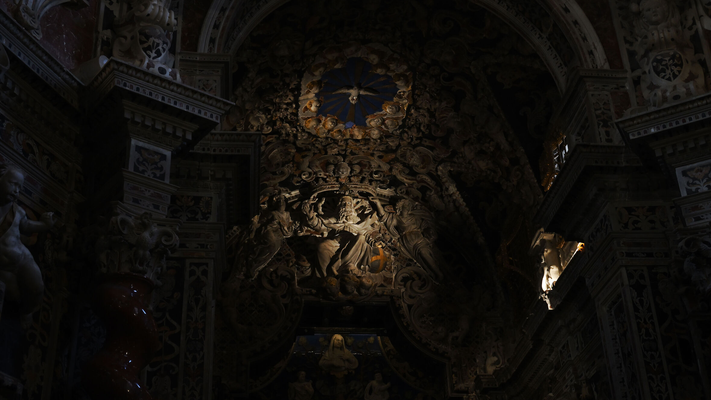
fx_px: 920
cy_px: 211
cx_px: 350
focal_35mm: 49
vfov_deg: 24.5
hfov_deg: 42.3
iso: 800
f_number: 8
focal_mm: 30.5
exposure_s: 1/50
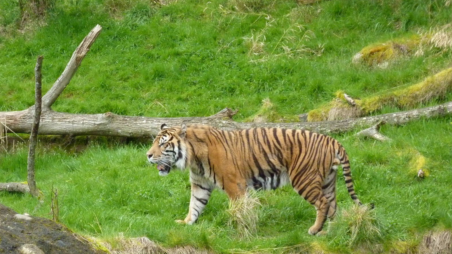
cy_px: 148
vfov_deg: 9.9
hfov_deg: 17.6
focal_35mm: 122
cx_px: 225
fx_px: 1462
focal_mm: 18.2
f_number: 4.4
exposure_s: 1/500
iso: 640
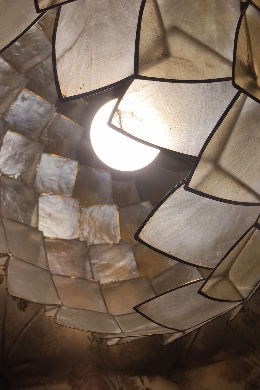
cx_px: 128
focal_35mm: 36
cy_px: 166
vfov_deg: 52.9
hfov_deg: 36.9
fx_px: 390
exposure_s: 1/395
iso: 32
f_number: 2.2
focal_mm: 4.15
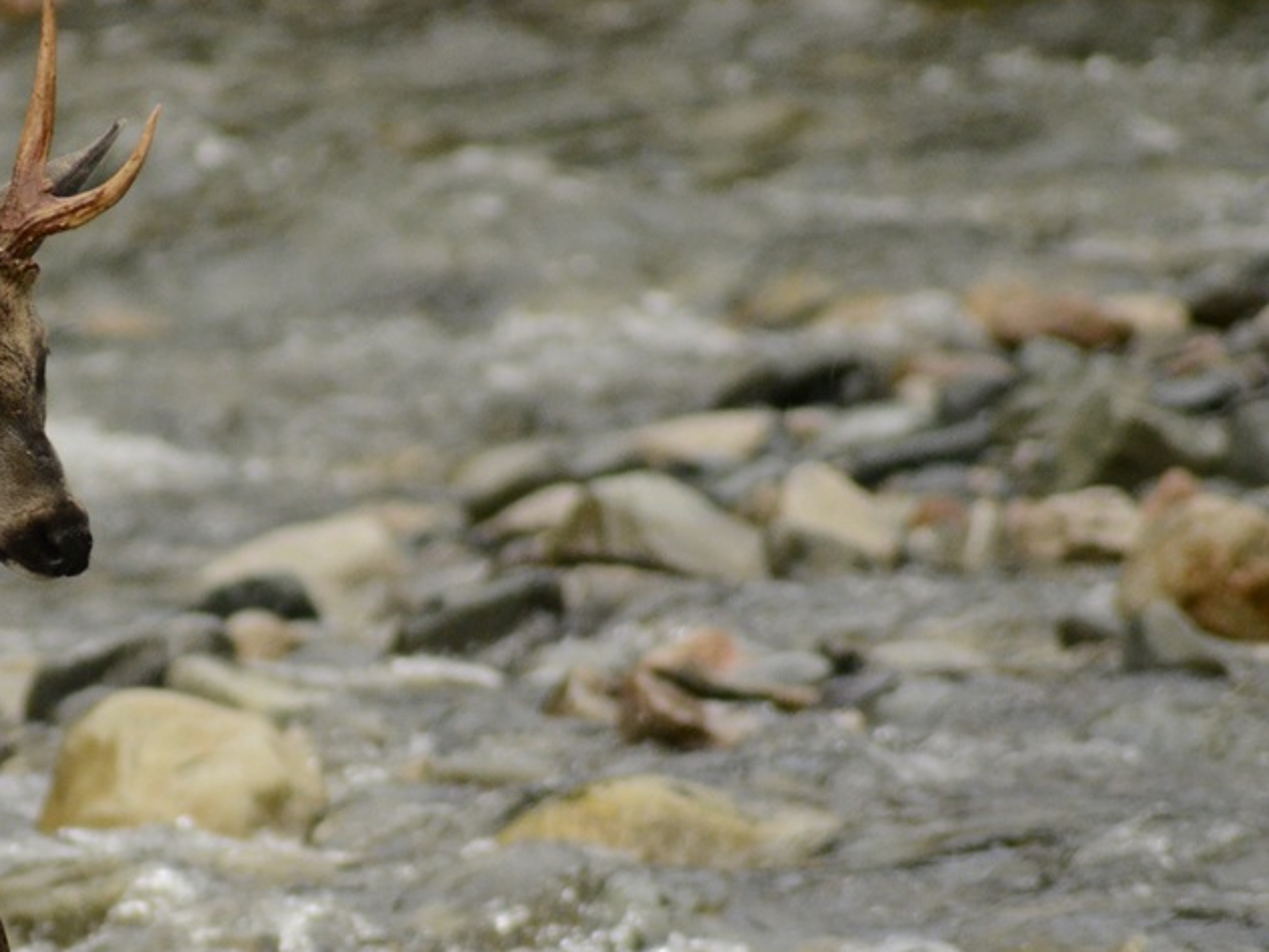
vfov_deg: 1.8
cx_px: 88
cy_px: 470
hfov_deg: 2.4
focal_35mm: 820
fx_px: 30061
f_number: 5.6
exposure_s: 1/400
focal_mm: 300
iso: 2500
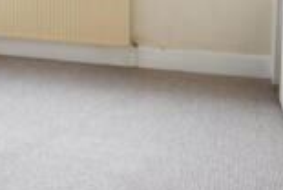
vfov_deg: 21.3
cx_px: 49
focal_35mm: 59
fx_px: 465
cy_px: -43
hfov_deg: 32.8
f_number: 4
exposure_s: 1/160
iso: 640
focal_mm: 14
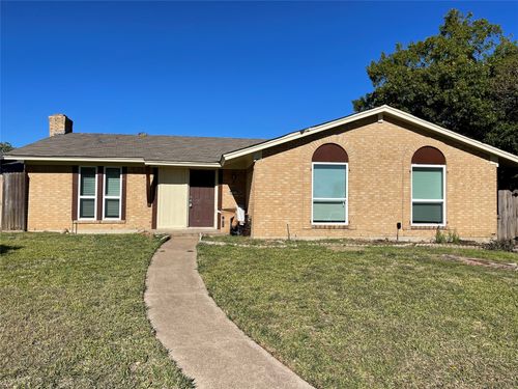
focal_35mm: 26
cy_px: 194
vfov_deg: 53.1
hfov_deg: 67.3
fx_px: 389
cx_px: 259
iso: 32
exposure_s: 1/5814
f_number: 1.6
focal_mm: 4.2
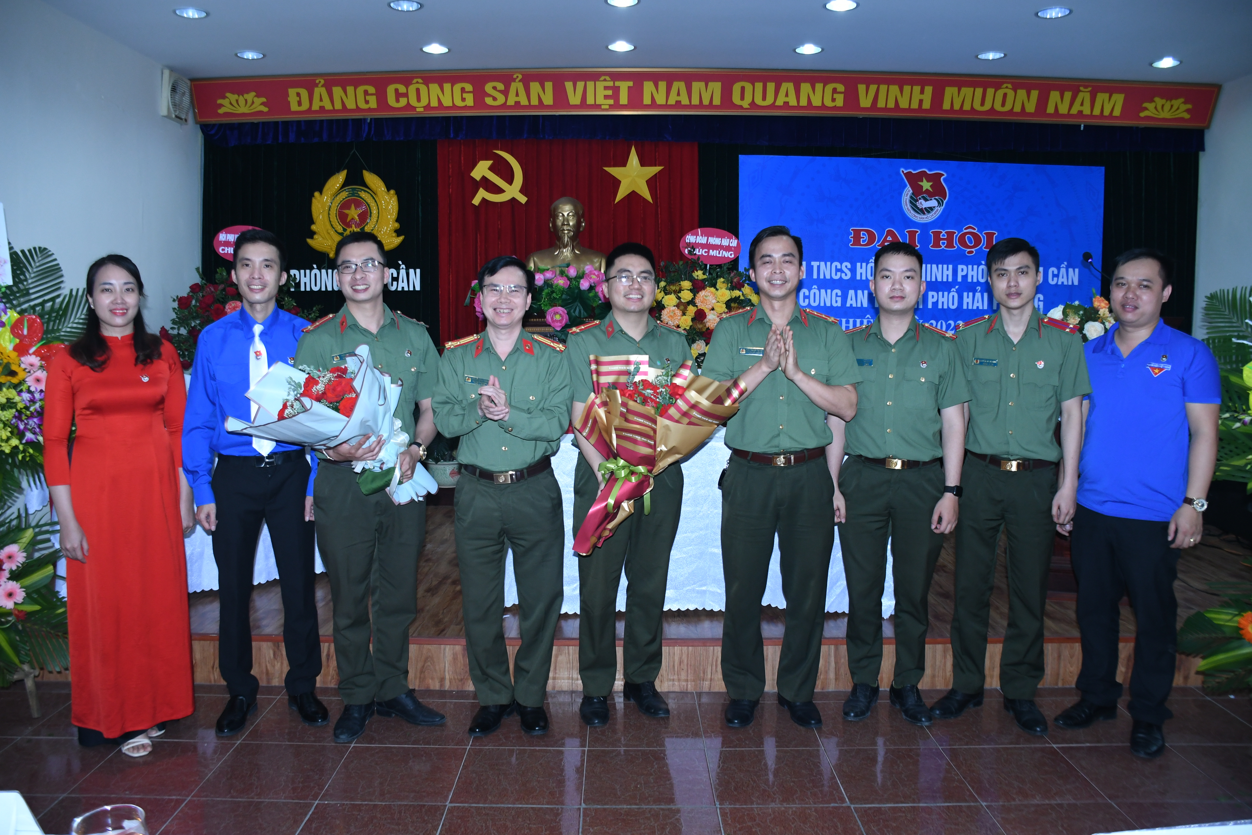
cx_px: 626
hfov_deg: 67.4
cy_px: 418
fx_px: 939
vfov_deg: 47.9
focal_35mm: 27
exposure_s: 1/200
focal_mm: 18
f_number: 3.5
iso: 800
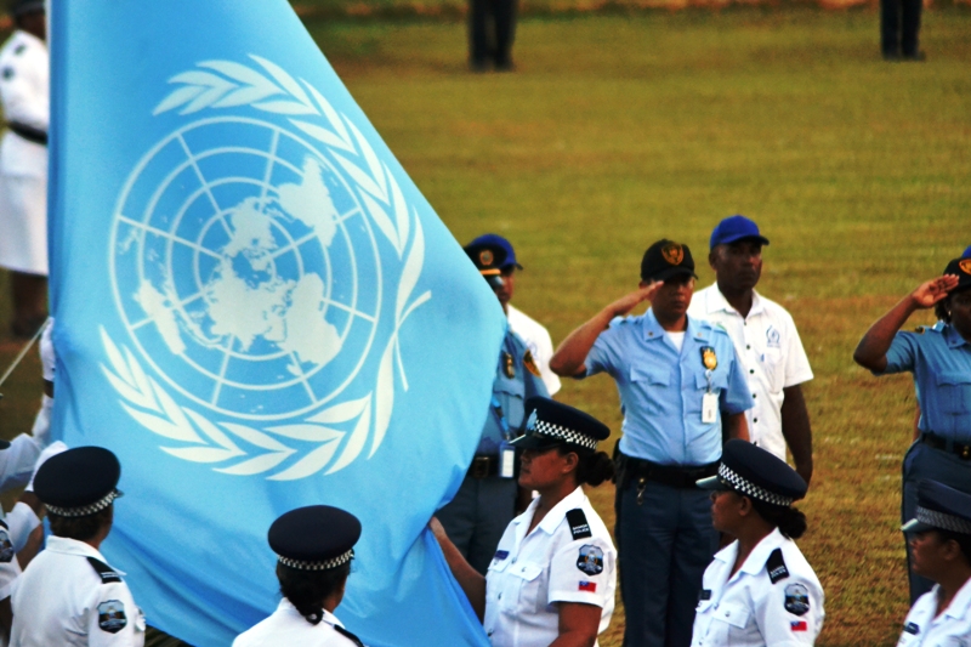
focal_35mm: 315
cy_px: 324
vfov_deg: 4.4
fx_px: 8494
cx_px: 486
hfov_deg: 6.5
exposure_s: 1/500
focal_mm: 210
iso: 2800
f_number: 4.8
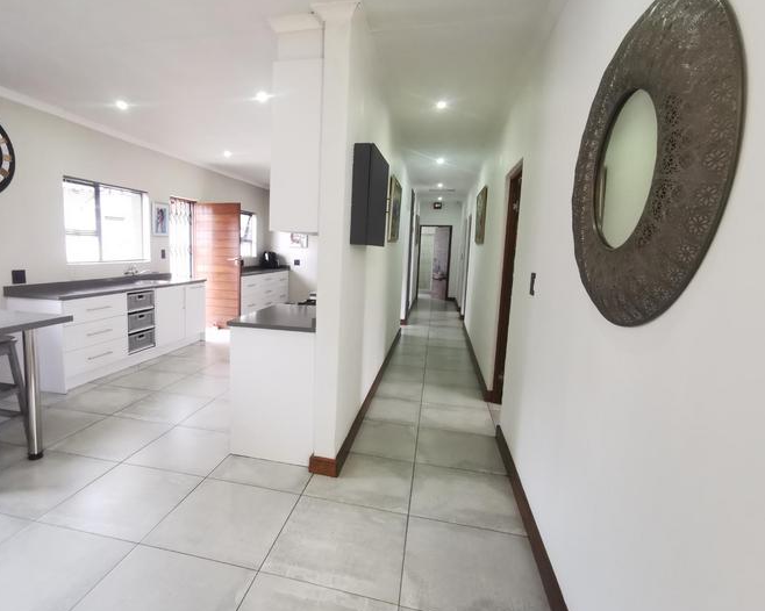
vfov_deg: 70.8
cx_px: 327
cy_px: 304
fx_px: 430
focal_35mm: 19
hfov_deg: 82.8
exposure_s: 1/20
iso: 500
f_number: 2.2
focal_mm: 2.35
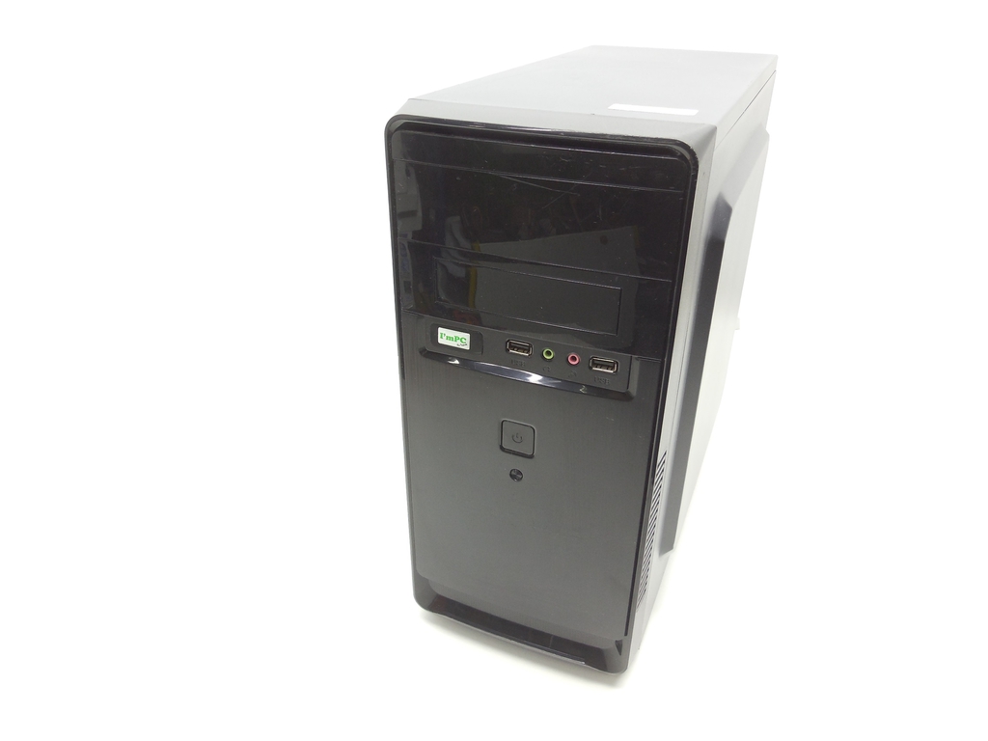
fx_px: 714
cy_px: 370
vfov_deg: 54.9
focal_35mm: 25
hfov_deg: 69.4
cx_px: 494
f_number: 3.1
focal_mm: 4.5
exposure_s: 1/50
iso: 125
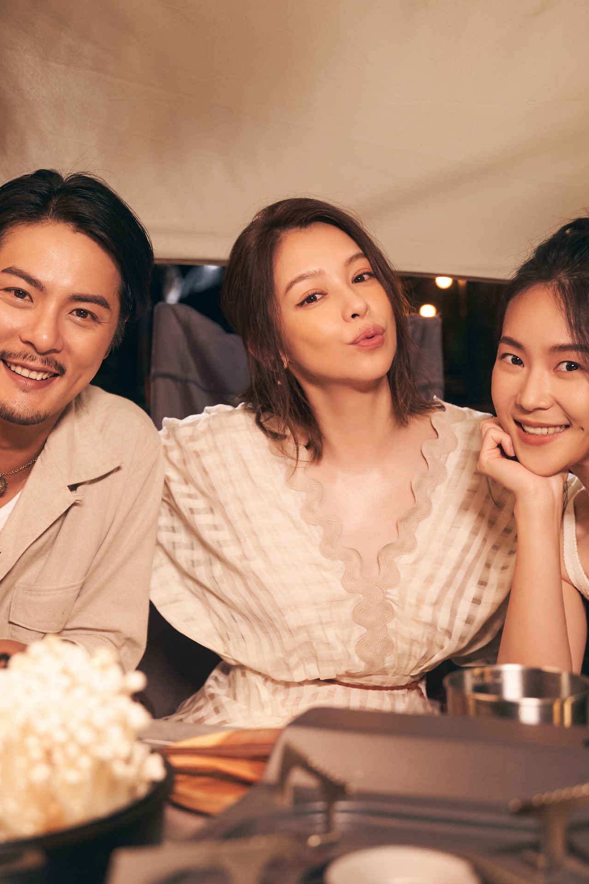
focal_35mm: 56
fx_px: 1376
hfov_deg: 24.1
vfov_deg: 35.6
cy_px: 449
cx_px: 252
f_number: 2.8
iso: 2000
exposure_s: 1/160
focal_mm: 36.7
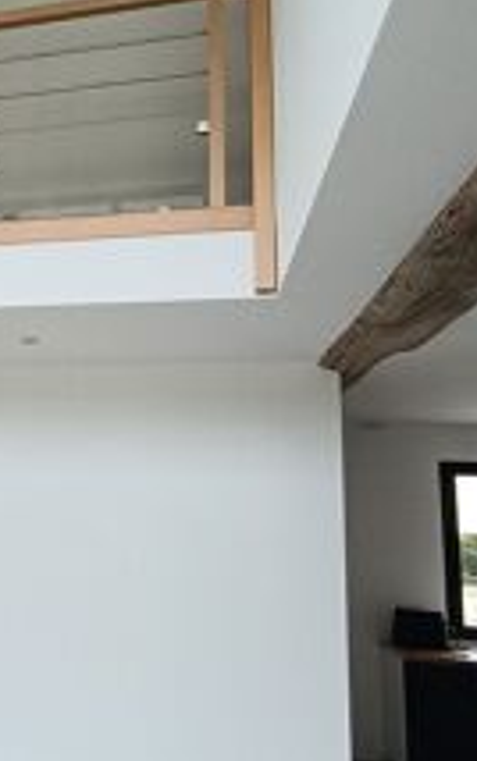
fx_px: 748
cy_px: 397
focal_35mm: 36
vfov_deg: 54.0
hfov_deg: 32.0
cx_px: -25
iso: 269
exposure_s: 1/100
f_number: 2.2
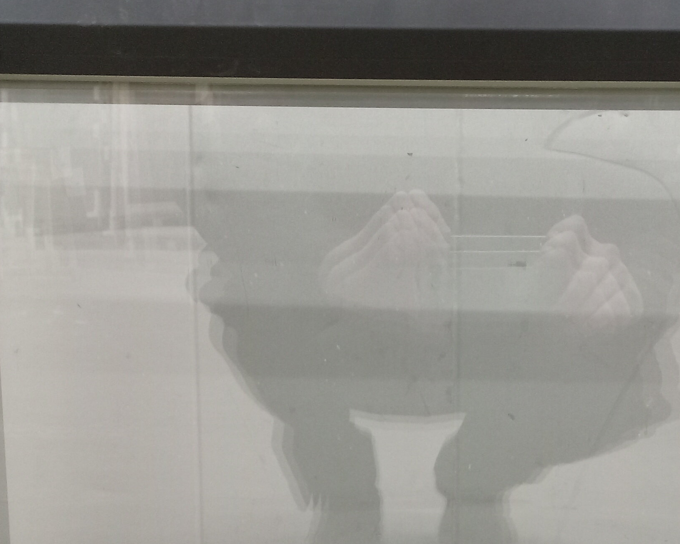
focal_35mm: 66
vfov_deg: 22.4
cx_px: 434
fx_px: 1328
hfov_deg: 28.6
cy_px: 530
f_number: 1.8
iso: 1500
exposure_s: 1/16.7
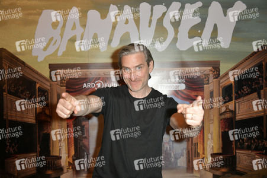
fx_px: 282
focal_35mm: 38
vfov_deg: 35.0
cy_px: 89
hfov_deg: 50.7
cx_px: 134
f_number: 5.6
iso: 2000
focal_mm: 38
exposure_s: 1/125
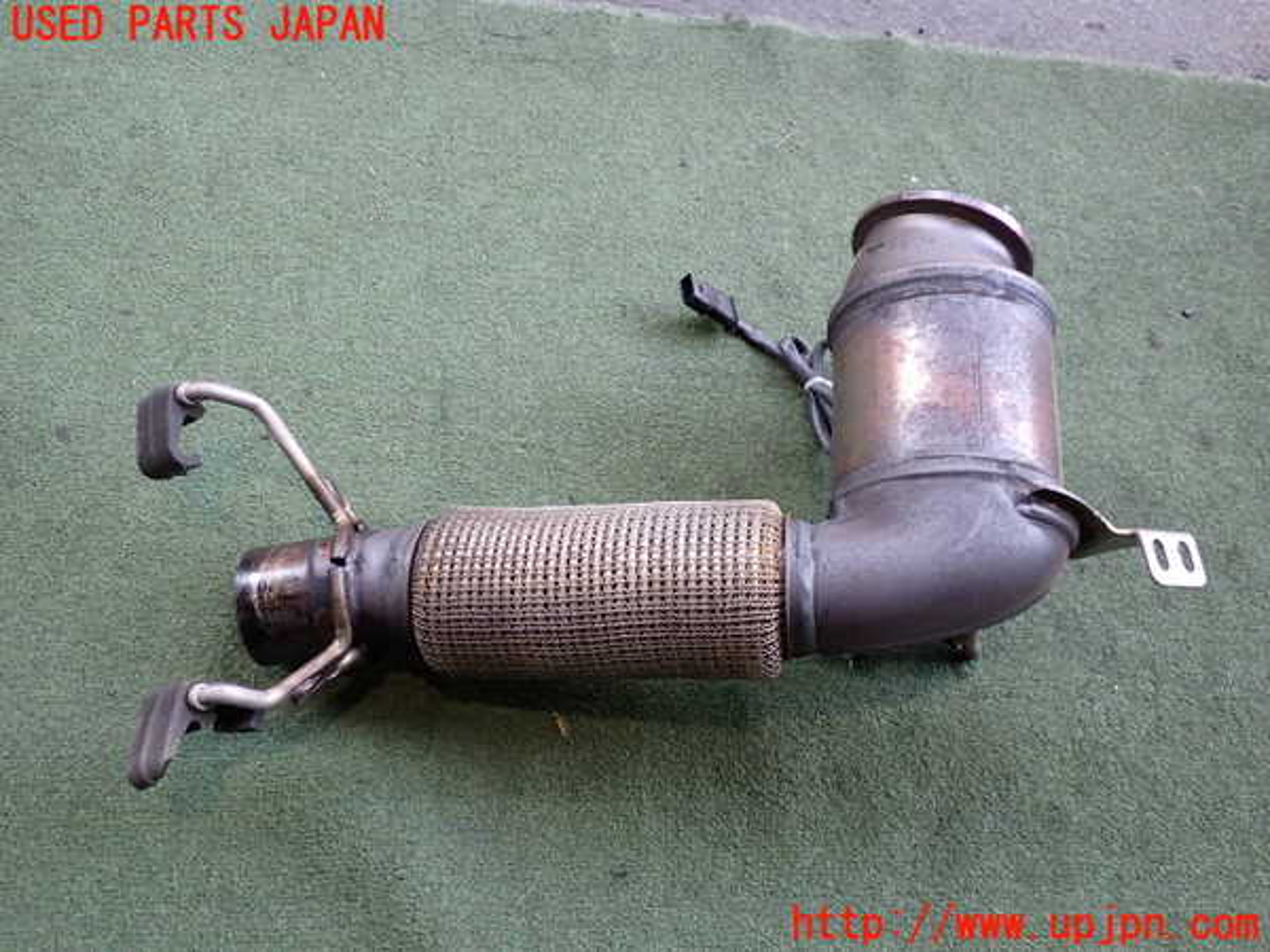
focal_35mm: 30
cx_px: 635
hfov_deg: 60.0
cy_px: 476
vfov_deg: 46.8
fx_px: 1101
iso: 200
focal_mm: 5.4
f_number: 2.3
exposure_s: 1/80
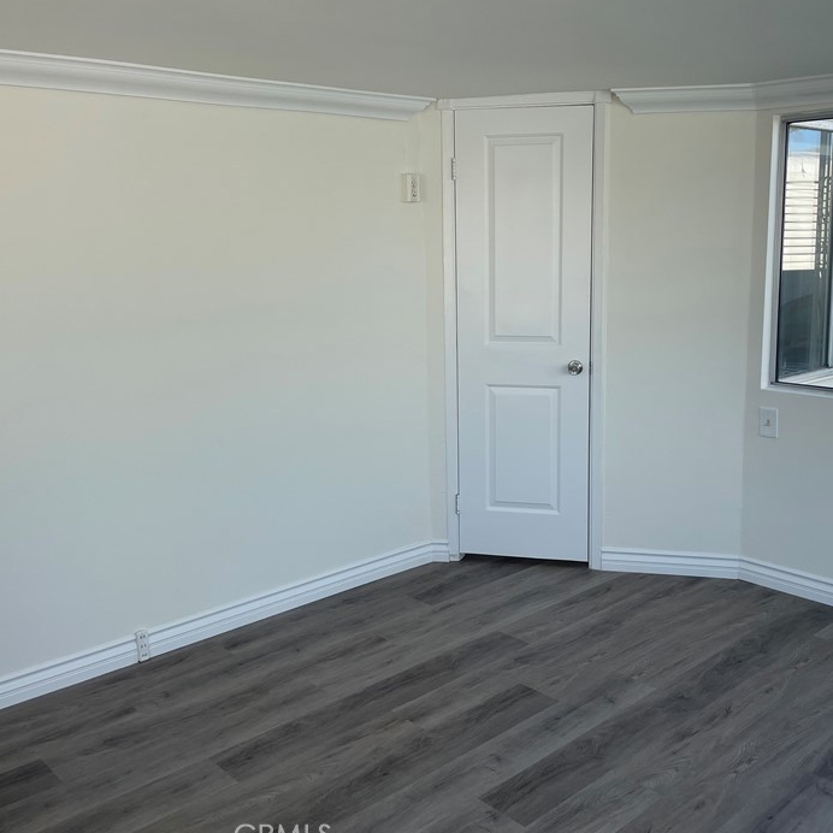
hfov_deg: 48.3
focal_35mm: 34
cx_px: 471
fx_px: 926
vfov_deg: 48.4
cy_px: 390
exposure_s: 1/807
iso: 32
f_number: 1.6
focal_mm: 4.2
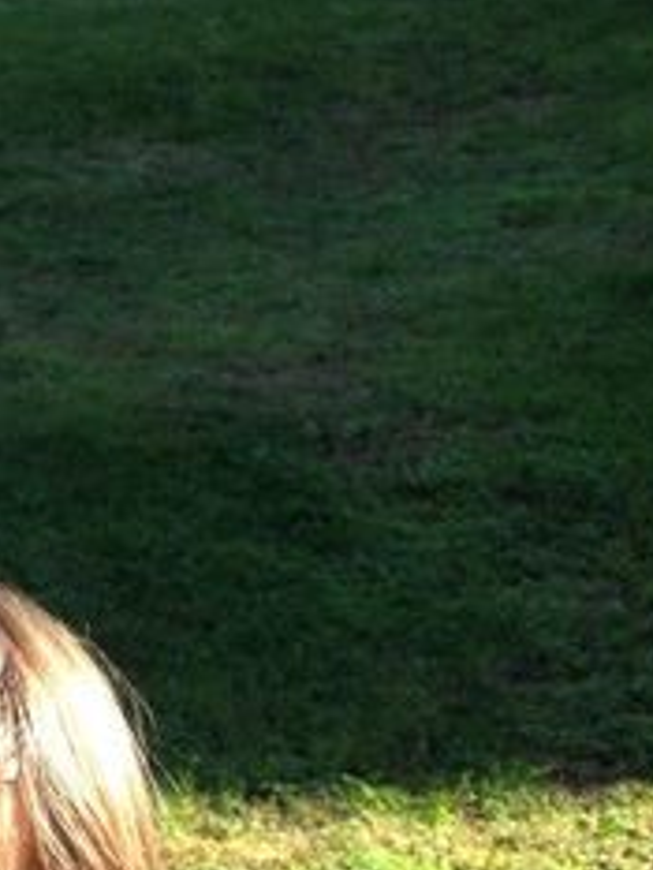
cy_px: 687
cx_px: 52
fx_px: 2136
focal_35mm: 85
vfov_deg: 22.7
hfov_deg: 17.1
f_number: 2.4
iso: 50
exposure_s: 1/239
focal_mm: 4.12
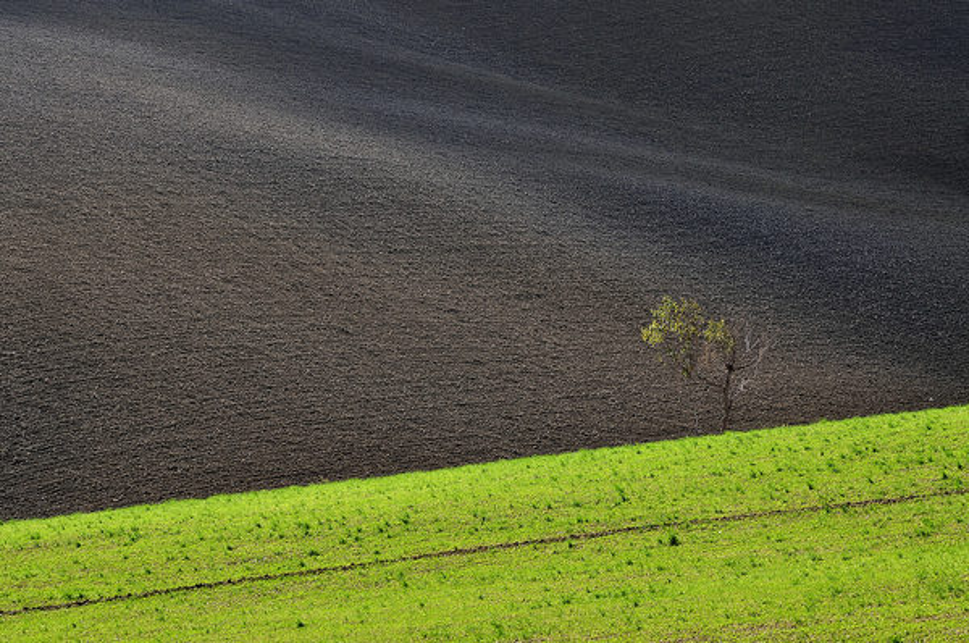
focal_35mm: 188
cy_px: 322
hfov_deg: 11.0
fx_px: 5039
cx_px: 484
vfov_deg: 7.3
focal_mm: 125
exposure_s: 1/200
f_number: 8
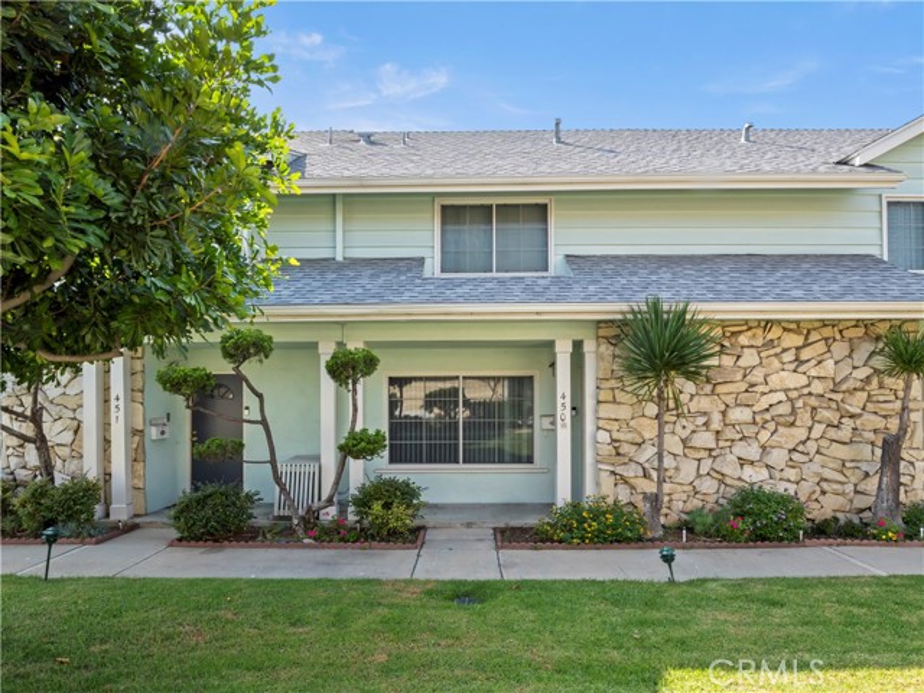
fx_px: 534
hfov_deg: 81.7
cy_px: 346
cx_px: 462
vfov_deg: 66.0
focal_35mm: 20
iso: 100
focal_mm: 10
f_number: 9
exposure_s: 1/100
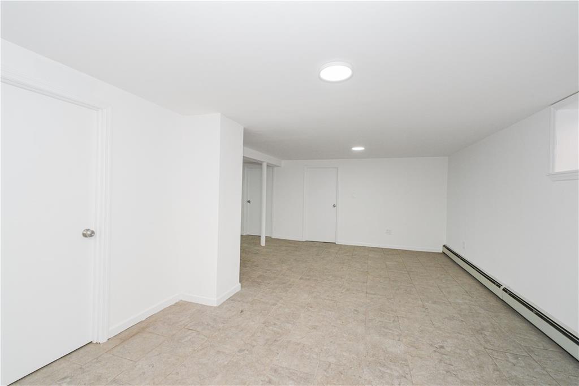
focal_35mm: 15
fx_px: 241
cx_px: 290
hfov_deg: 100.4
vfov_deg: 77.3
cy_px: 193
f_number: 8
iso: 800
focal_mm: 10
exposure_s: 1/60
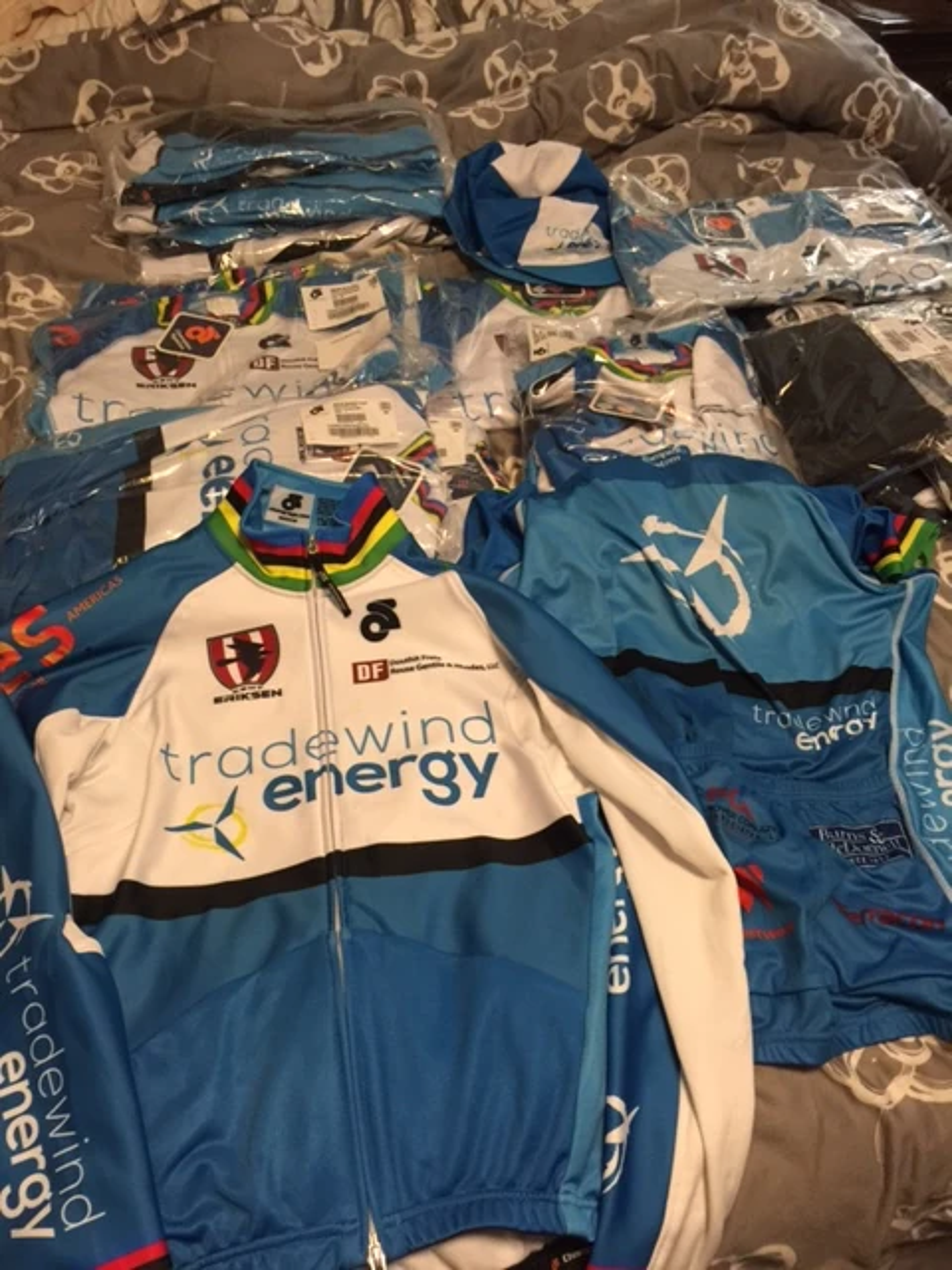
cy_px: 635
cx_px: 476
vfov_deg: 61.7
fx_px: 1063
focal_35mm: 29
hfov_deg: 48.2
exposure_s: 1/15
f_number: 2.2
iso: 100
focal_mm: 4.15
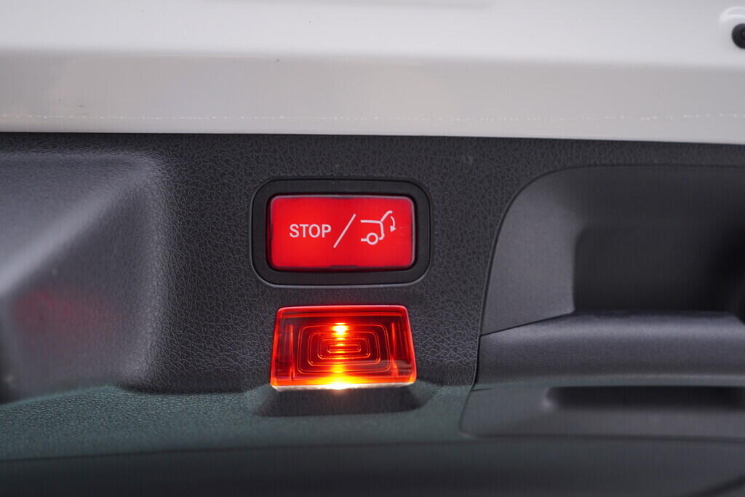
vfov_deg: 36.9
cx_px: 372
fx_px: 745
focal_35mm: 36
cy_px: 248
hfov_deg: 53.1
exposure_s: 1/40
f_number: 3.2
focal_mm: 24
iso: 125
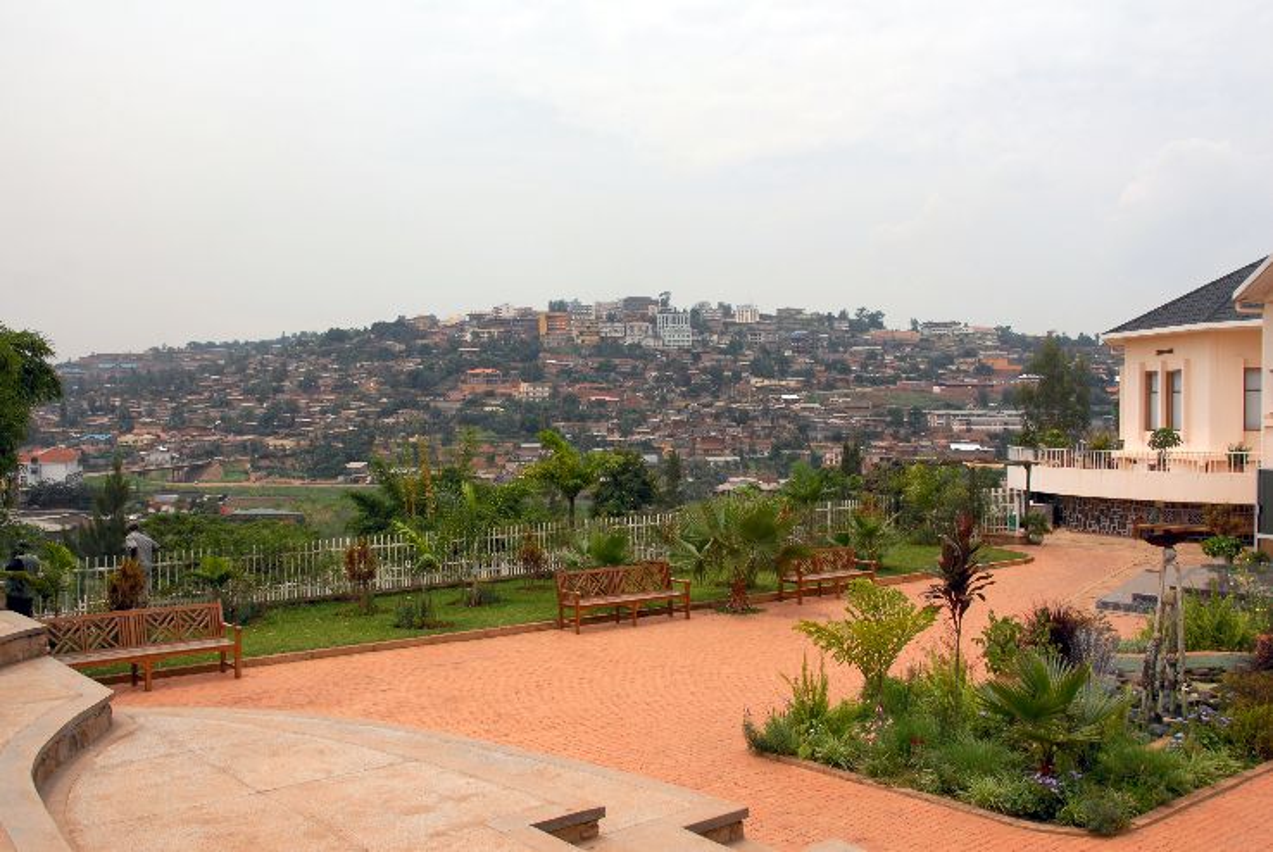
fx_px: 1168
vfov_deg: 40.1
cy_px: 426
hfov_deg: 57.2
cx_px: 636
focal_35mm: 33
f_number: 8
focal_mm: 22
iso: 100
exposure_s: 1/250
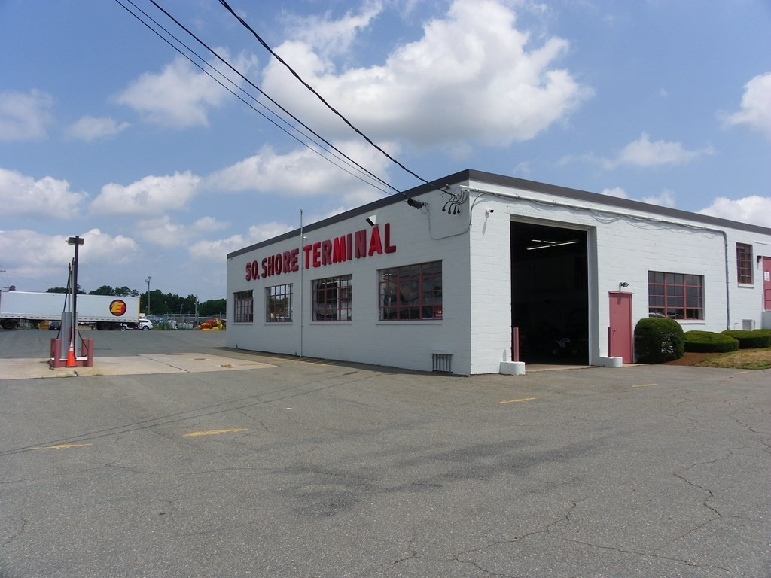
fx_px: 579
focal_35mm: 26
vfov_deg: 53.1
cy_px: 289
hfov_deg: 67.3
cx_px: 386
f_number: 7.1
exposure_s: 1/250
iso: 50
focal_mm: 4.6
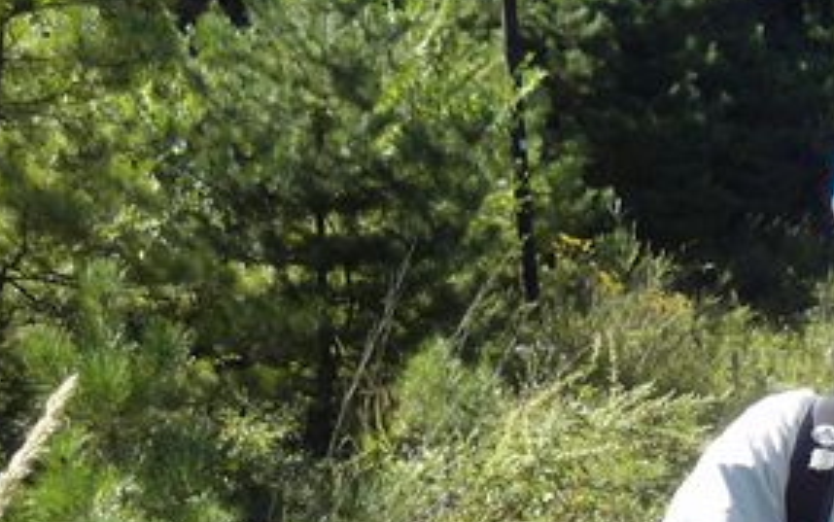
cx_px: 901
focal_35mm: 89
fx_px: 2024
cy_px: 490
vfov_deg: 14.5
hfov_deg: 22.1
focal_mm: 4.3
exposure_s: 1/80
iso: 80
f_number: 7.3
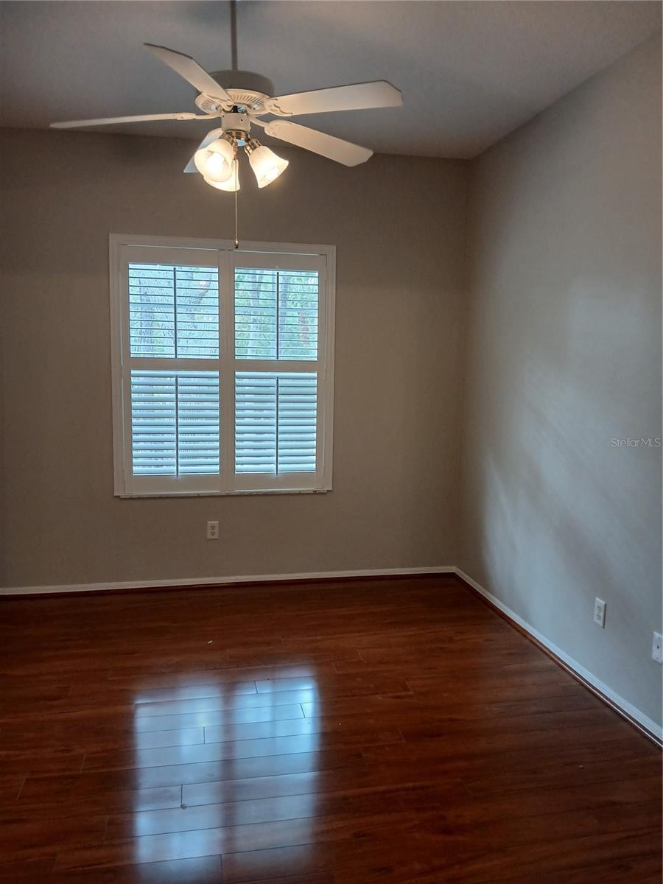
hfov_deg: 53.1
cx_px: 332
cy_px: 442
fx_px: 664
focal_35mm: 26
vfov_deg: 67.3
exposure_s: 1/60
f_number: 1.8
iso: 160
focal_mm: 3.98
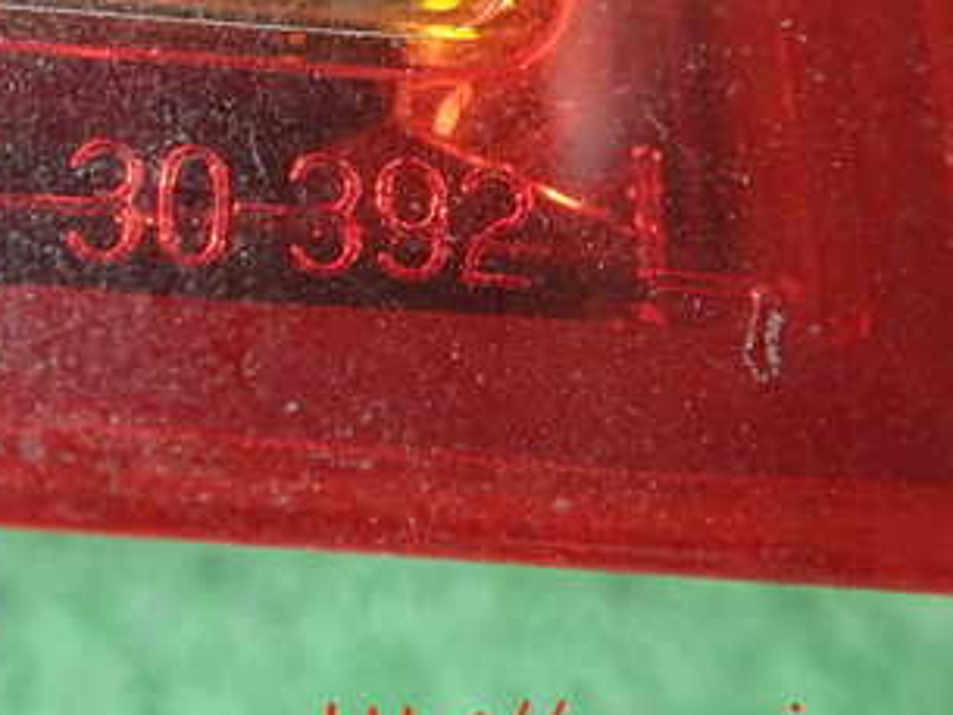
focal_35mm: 59
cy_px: 72
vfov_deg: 24.1
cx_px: 94
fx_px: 1625
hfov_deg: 31.2
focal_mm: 5.5
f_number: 2.3
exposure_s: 1/60
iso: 800
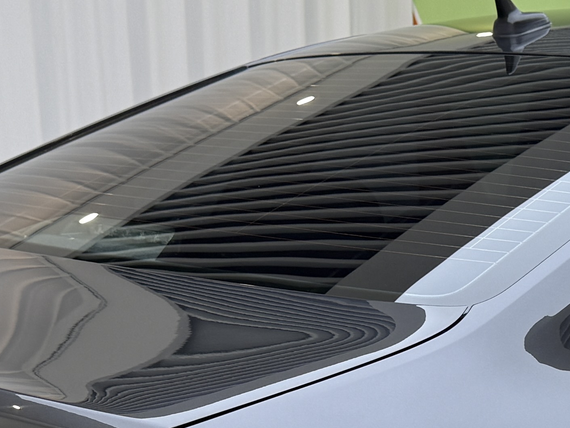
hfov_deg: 19.8
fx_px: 1597
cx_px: 539
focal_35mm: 97
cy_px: 554
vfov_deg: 14.6
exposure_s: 1/100
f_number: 1.78
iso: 64
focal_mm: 6.76
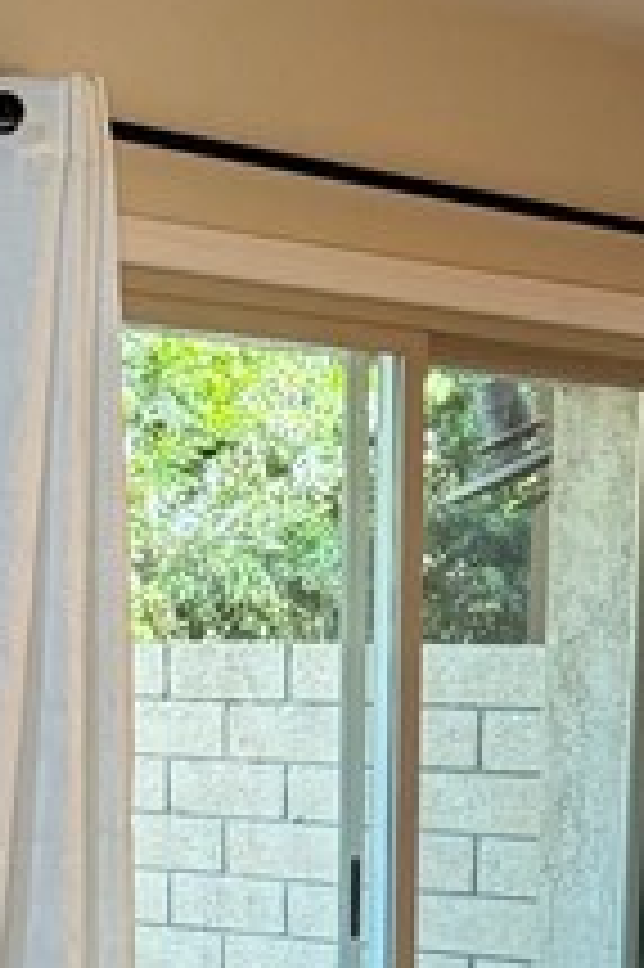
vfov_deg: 15.1
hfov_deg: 11.5
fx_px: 3198
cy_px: 1697
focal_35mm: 119
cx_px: 387
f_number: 1.78
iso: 250
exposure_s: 1/120
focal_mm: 6.76
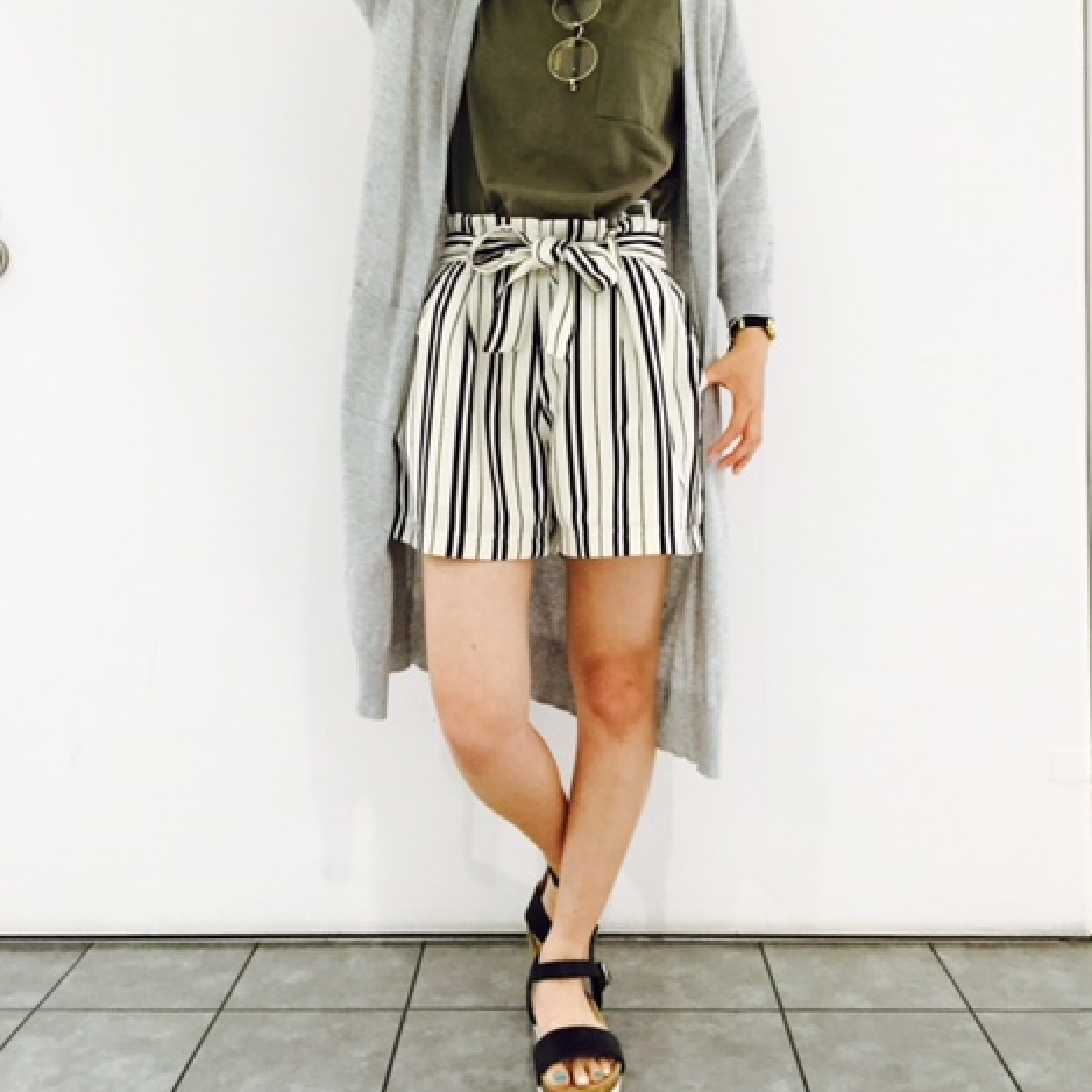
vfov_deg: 46.5
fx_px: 1249
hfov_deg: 47.2
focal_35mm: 35
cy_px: 370
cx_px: 545
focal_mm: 4.15
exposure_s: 1/30
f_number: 2.2
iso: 125
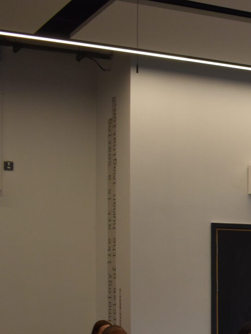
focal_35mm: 91
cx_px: 412
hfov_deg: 14.7
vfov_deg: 21.0
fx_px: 879
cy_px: 304
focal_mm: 18
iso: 450
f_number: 3.5
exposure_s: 1/250
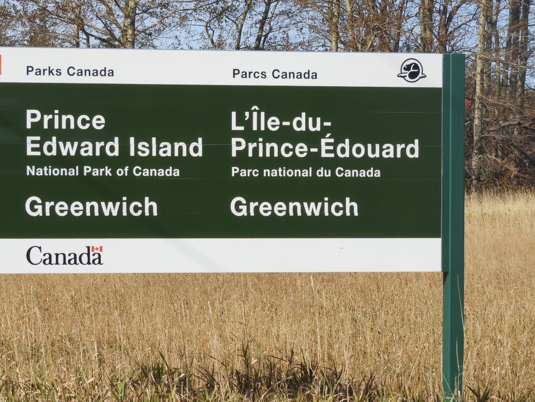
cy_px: 177
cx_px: 245
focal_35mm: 295
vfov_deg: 5.0
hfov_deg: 6.7
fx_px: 4559
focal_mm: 35.8
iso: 100
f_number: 5.3
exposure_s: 1/640
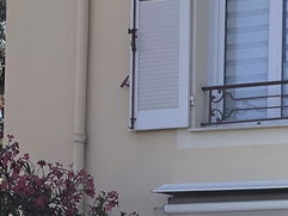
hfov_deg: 10.3
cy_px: 375
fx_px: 1548
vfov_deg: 7.8
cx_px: 418
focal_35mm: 186
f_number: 1.8
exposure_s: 1/1116
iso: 20
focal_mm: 3.99
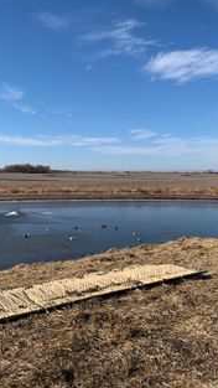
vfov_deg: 51.6
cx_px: 101
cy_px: 193
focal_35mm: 39
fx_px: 401
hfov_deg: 30.4
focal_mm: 4.25
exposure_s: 1/2545
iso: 25
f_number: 1.8
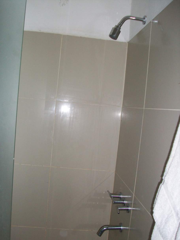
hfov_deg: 41.8
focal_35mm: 34
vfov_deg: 54.0
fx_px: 236
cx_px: 90
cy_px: 120
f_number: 2.8
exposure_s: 1/60
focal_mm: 5.7
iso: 120
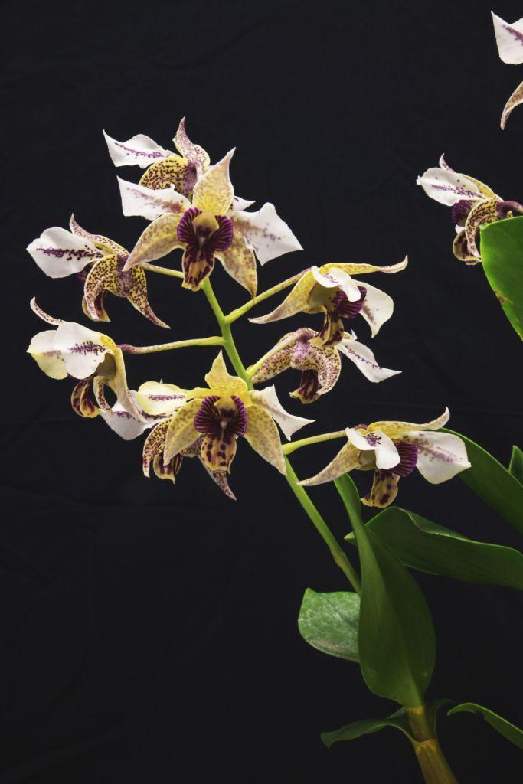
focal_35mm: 66
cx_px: 262
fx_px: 1438
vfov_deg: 30.5
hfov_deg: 20.6
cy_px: 392
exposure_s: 1/1.3
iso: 200
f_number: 22
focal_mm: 66
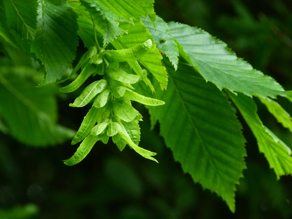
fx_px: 2497
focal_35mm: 296
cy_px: 110
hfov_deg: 6.7
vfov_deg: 5.0
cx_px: 146
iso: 400
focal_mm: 53.3
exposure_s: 1/50
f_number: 4
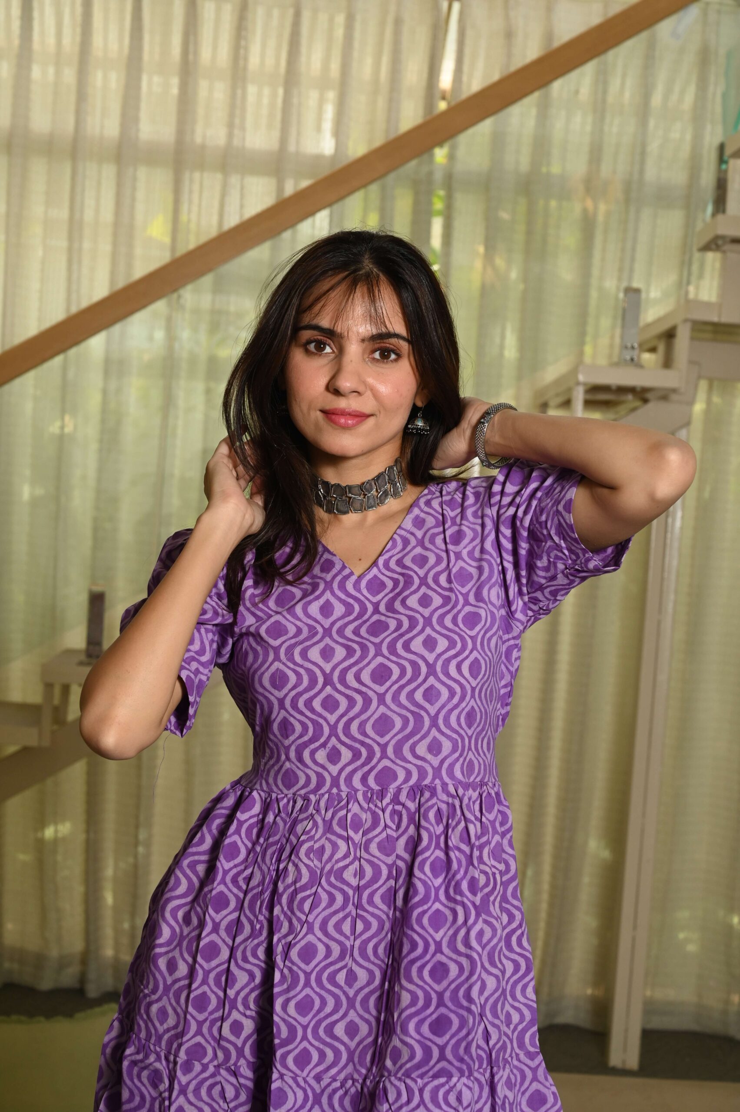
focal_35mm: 70
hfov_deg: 19.4
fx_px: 2161
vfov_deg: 28.9
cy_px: 556
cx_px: 370
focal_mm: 70
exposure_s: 1/160
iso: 640
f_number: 8
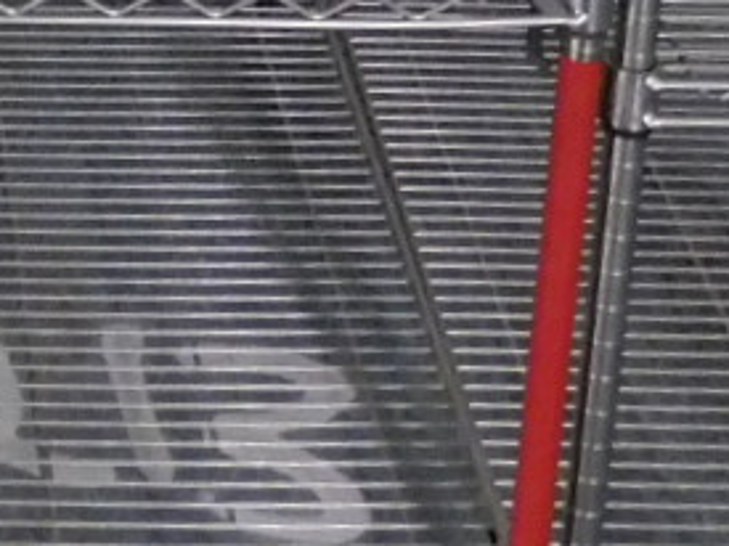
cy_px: -914
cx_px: -231
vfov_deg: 9.4
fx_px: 2821
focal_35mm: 134
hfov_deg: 14.1
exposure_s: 1/8
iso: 560
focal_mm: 4
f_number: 3
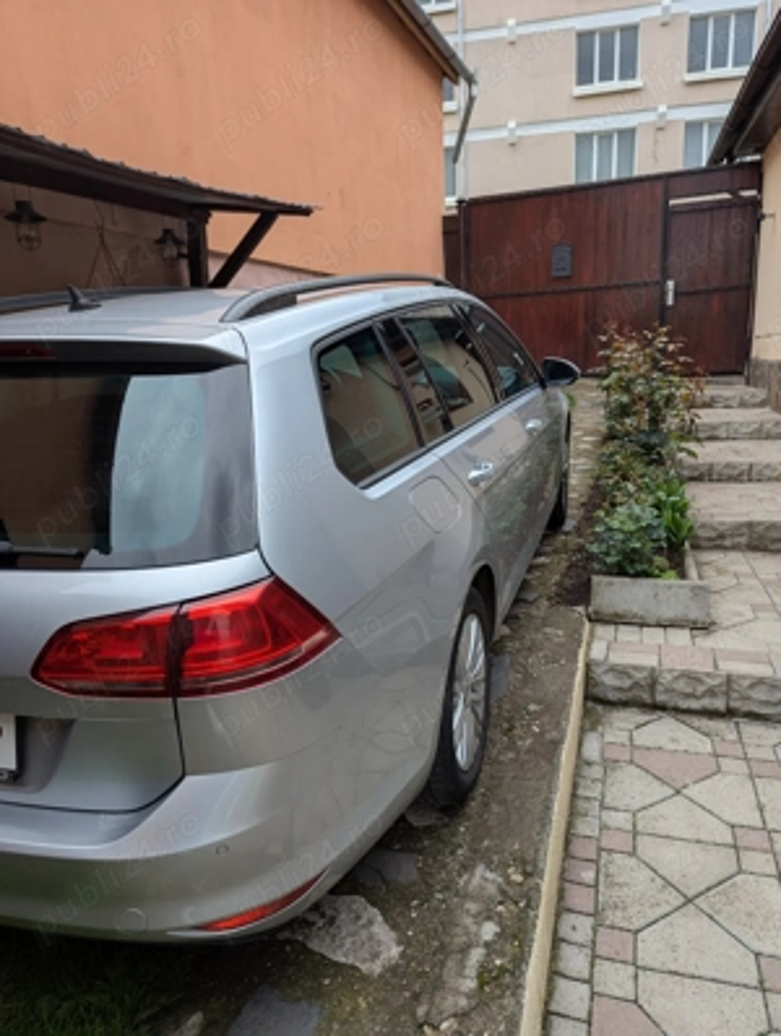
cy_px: 518
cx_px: 390
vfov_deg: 71.5
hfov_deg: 57.0
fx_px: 720
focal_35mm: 24
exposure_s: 1/967
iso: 44
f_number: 1.85
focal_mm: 6.81
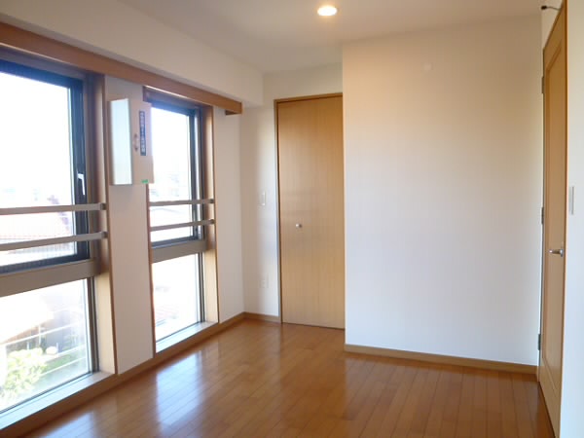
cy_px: 219
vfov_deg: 54.9
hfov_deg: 69.4
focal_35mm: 25
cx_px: 292
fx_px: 422
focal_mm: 4.5
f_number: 2.8
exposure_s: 1/30
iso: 125
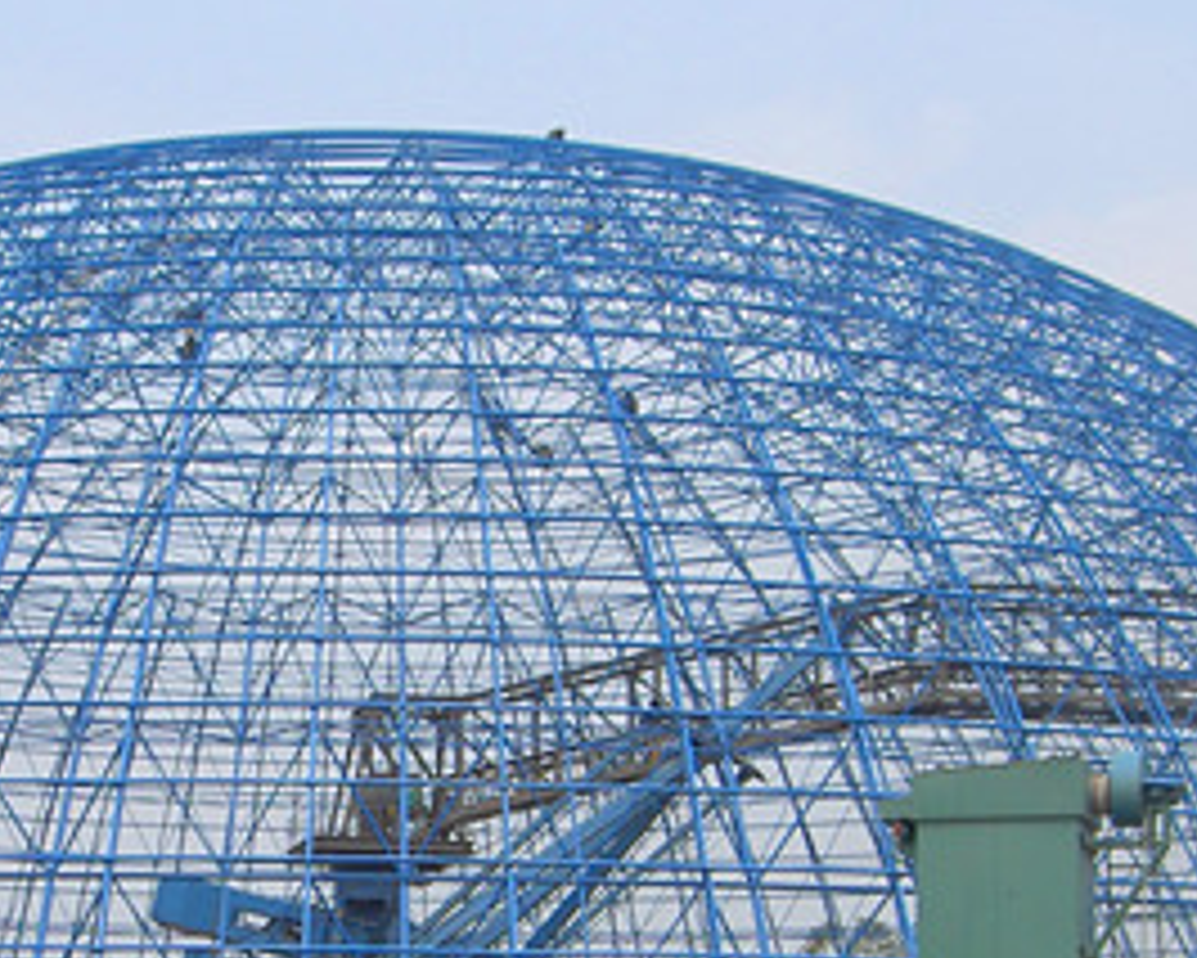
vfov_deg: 16.3
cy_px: 866
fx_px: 3296
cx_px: 288
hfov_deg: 20.4
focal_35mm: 93
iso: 100
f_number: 4.7
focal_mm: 8
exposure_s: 1/400
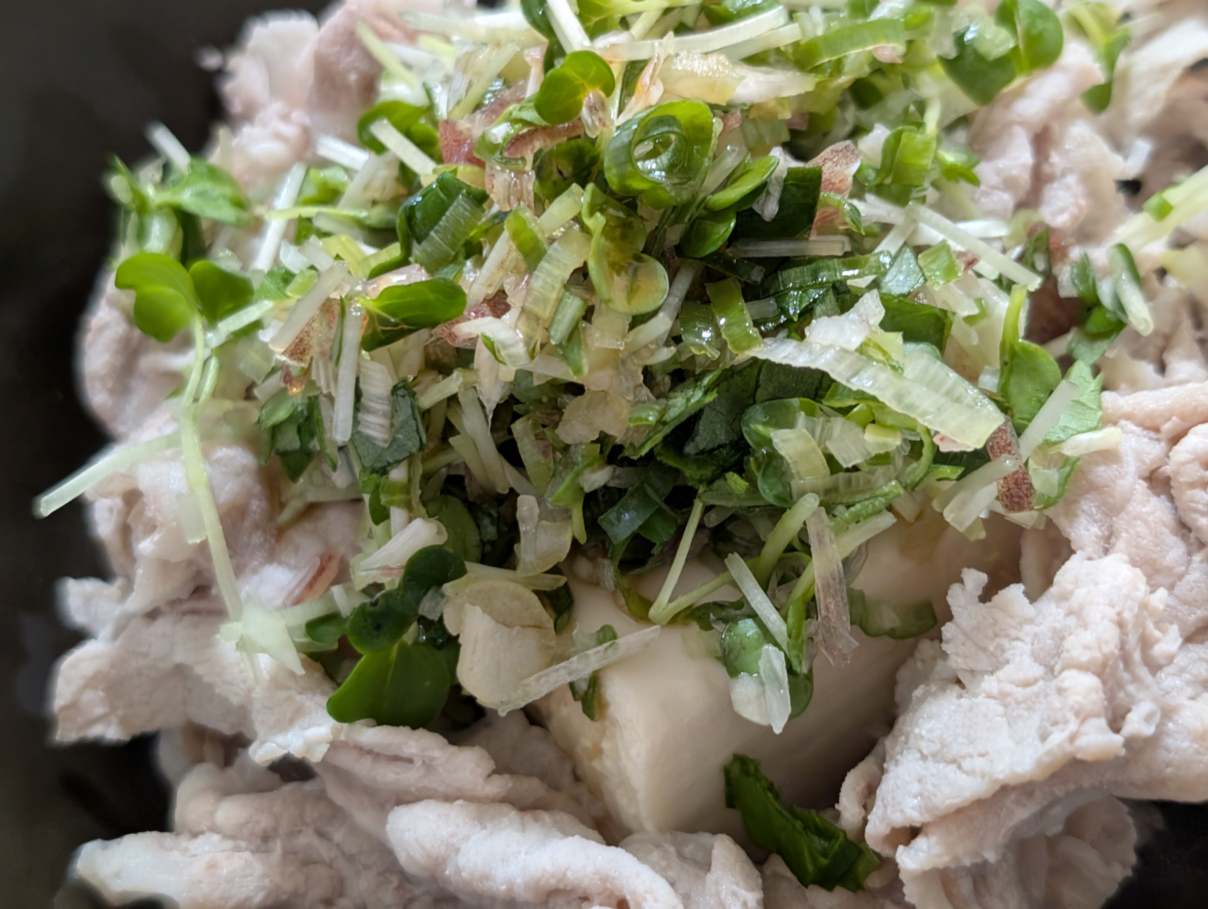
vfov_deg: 29.7
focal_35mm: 49
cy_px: 454
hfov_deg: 38.9
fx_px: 1712
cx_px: 604
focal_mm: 6.9
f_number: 1.68
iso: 755
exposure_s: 1/97.9
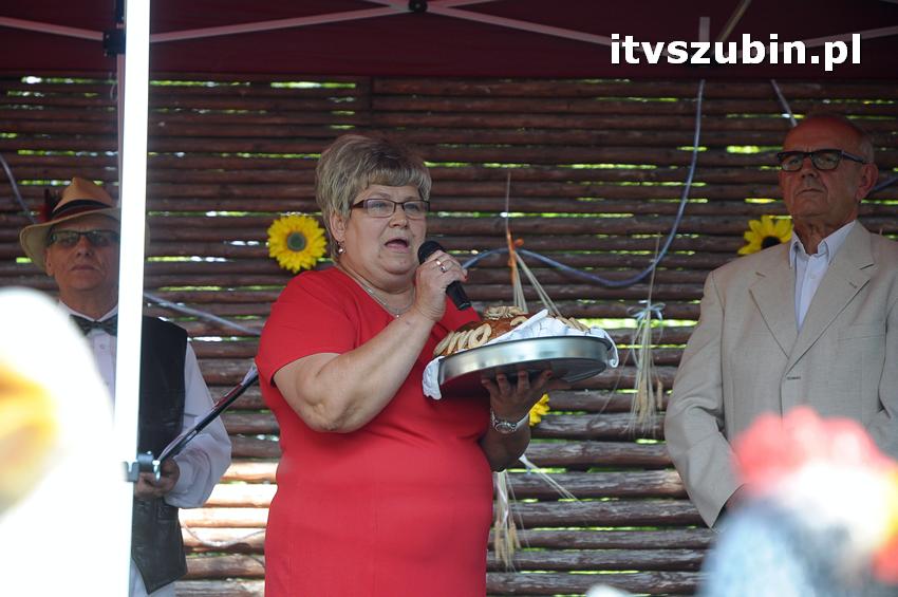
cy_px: 298
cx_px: 449
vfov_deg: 13.0
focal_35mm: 105
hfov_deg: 19.5
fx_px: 2617
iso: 640
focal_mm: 70
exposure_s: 1/320
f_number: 4.5
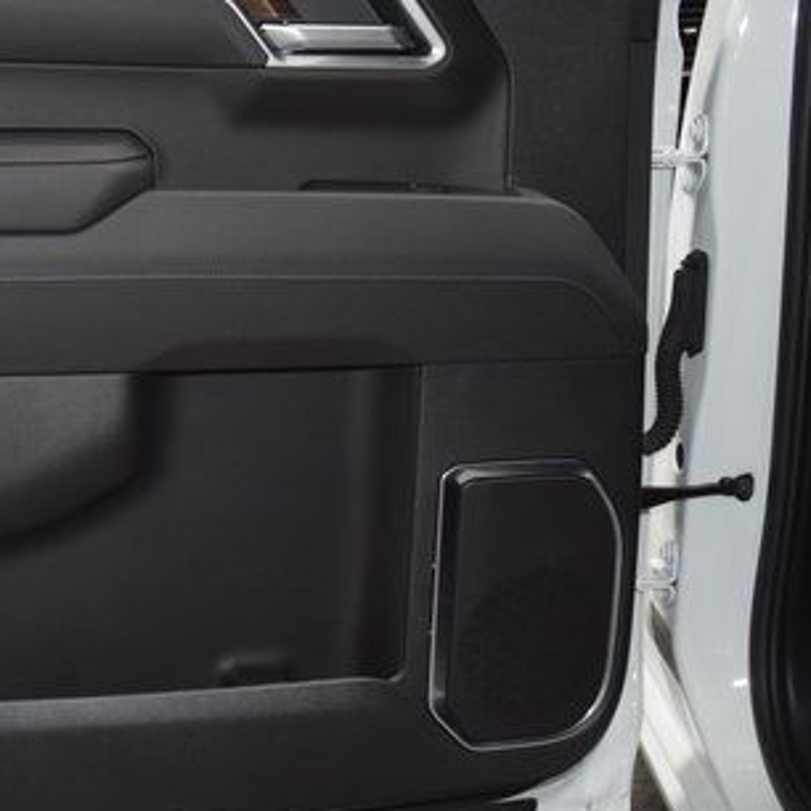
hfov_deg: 33.9
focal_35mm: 48
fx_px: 1272
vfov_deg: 35.3
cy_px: 375
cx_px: 119
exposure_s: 1/60
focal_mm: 18
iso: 800
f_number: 4
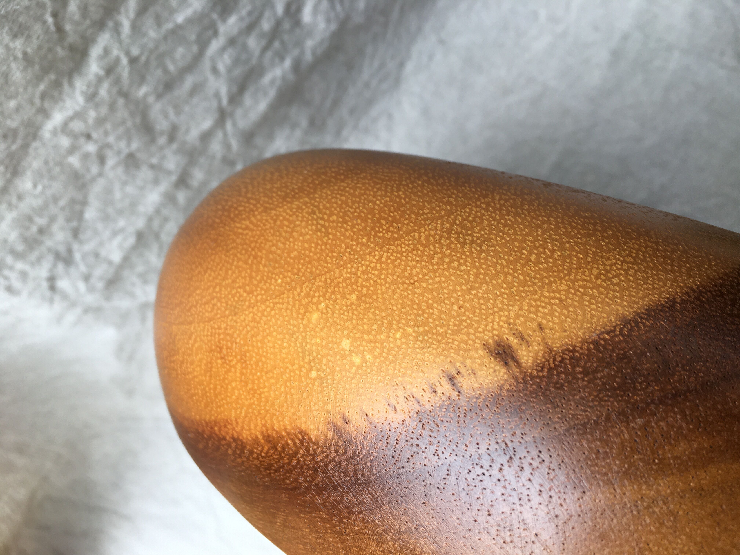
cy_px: 278
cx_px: 370
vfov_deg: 48.2
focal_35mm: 29
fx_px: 620
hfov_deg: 61.7
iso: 25
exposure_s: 1/60
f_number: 2.2
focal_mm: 4.15
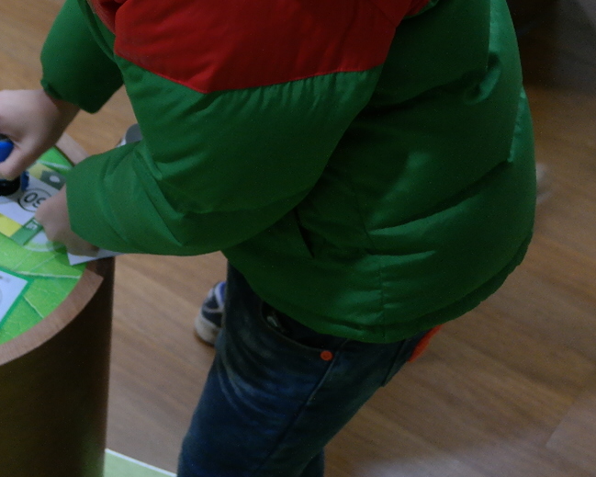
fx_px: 1323
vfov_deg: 20.1
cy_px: 72
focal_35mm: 75
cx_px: 7
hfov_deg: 24.3
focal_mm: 20
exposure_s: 1/40
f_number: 3.5
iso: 800
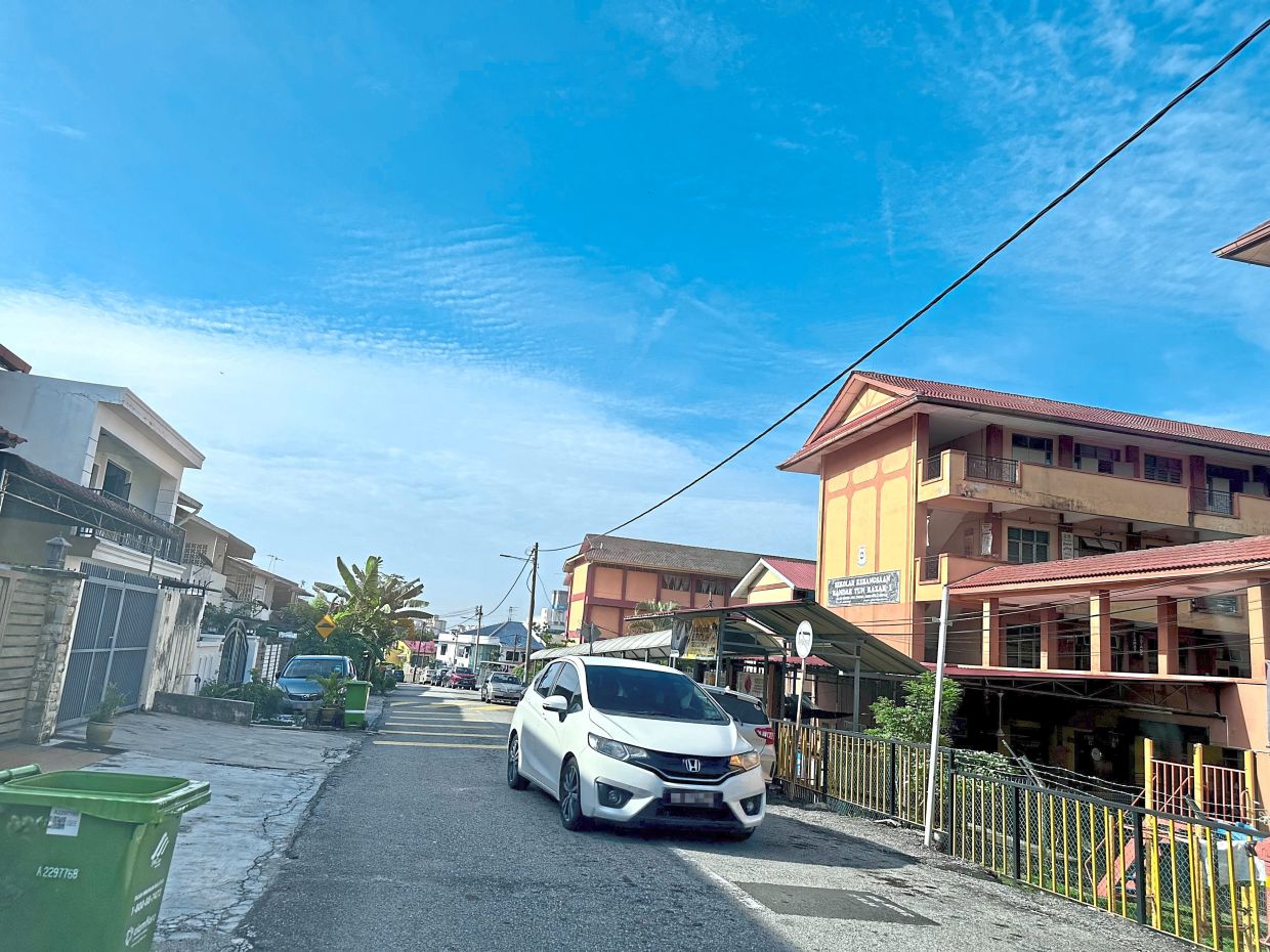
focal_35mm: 24
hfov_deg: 71.6
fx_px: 881
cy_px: 476
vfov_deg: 56.8
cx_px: 635
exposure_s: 1/5000
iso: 80
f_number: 1.78
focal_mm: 6.86
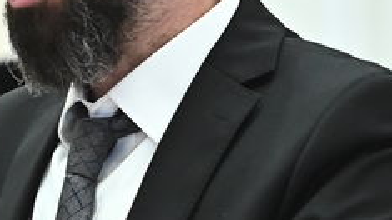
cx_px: -219
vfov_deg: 1.6
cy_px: 193
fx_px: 7793
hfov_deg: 2.9
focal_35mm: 750
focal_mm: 120
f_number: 5
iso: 2000
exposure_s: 1/160
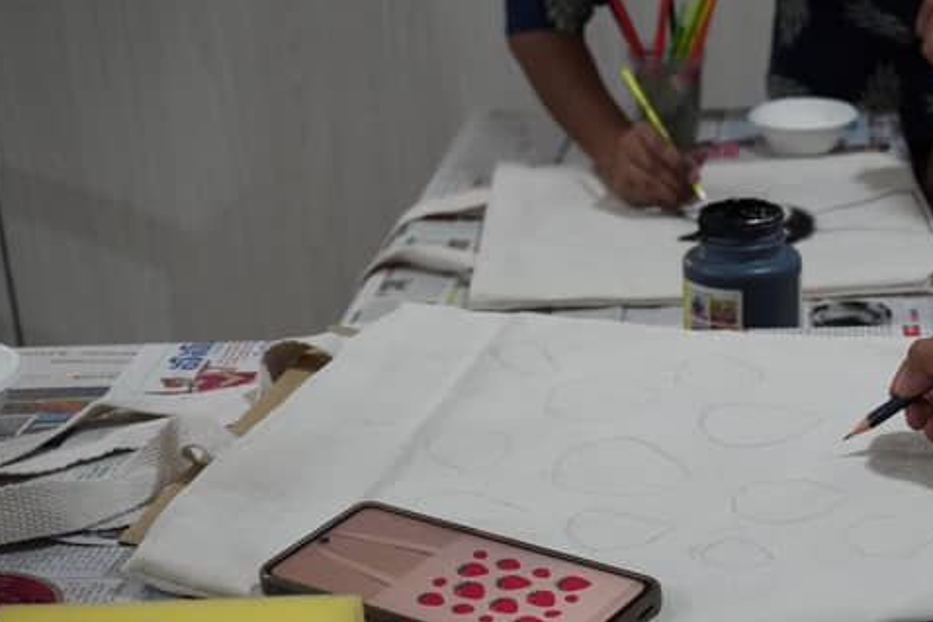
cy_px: 408
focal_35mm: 77
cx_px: 653
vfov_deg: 17.7
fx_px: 1995
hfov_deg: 26.1
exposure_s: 1/160
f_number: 5.6
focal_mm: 36
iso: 4000
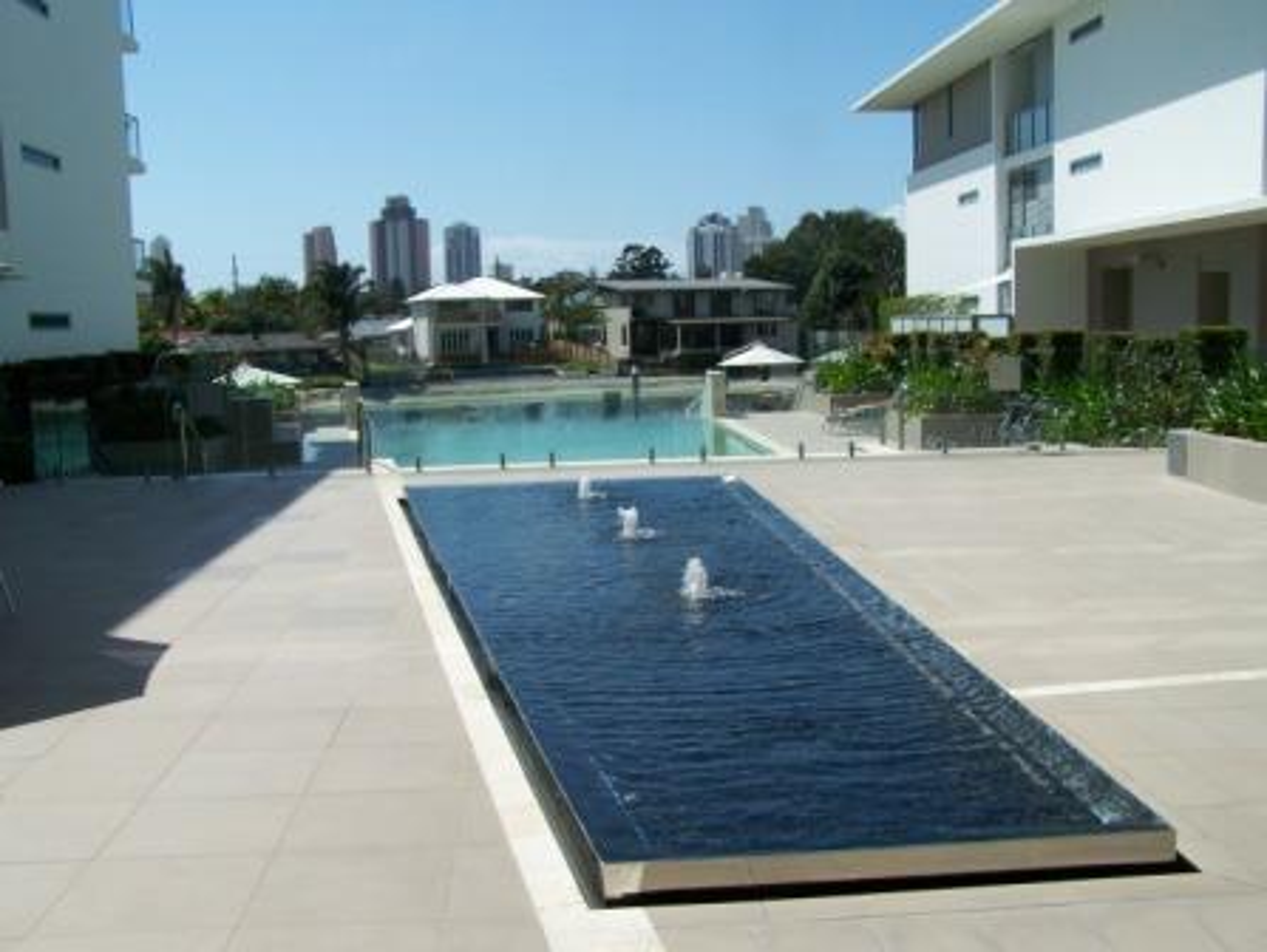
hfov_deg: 48.9
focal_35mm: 38
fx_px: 1392
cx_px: 634
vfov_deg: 37.8
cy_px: 476
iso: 80
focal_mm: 6.3
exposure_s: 1/800
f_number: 5.6
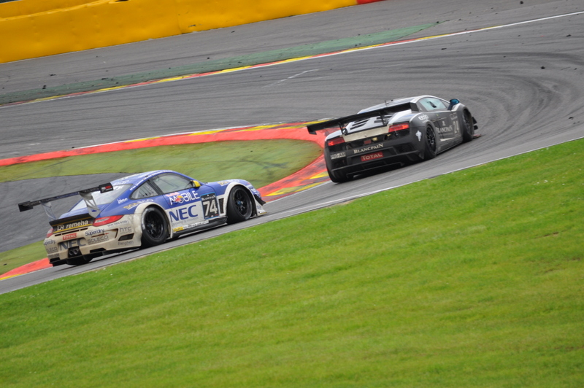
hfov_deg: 4.6
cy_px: 194
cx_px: 292
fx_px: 7294
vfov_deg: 3.0
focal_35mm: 450
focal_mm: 300
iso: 320
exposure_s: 1/500
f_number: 5.6
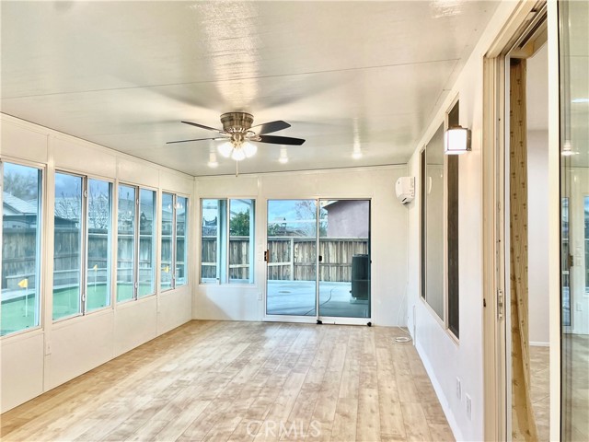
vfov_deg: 53.1
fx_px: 442
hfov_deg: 67.3
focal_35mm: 26
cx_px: 294
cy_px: 221
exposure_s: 1/120
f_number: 1.6
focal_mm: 4.2
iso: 125
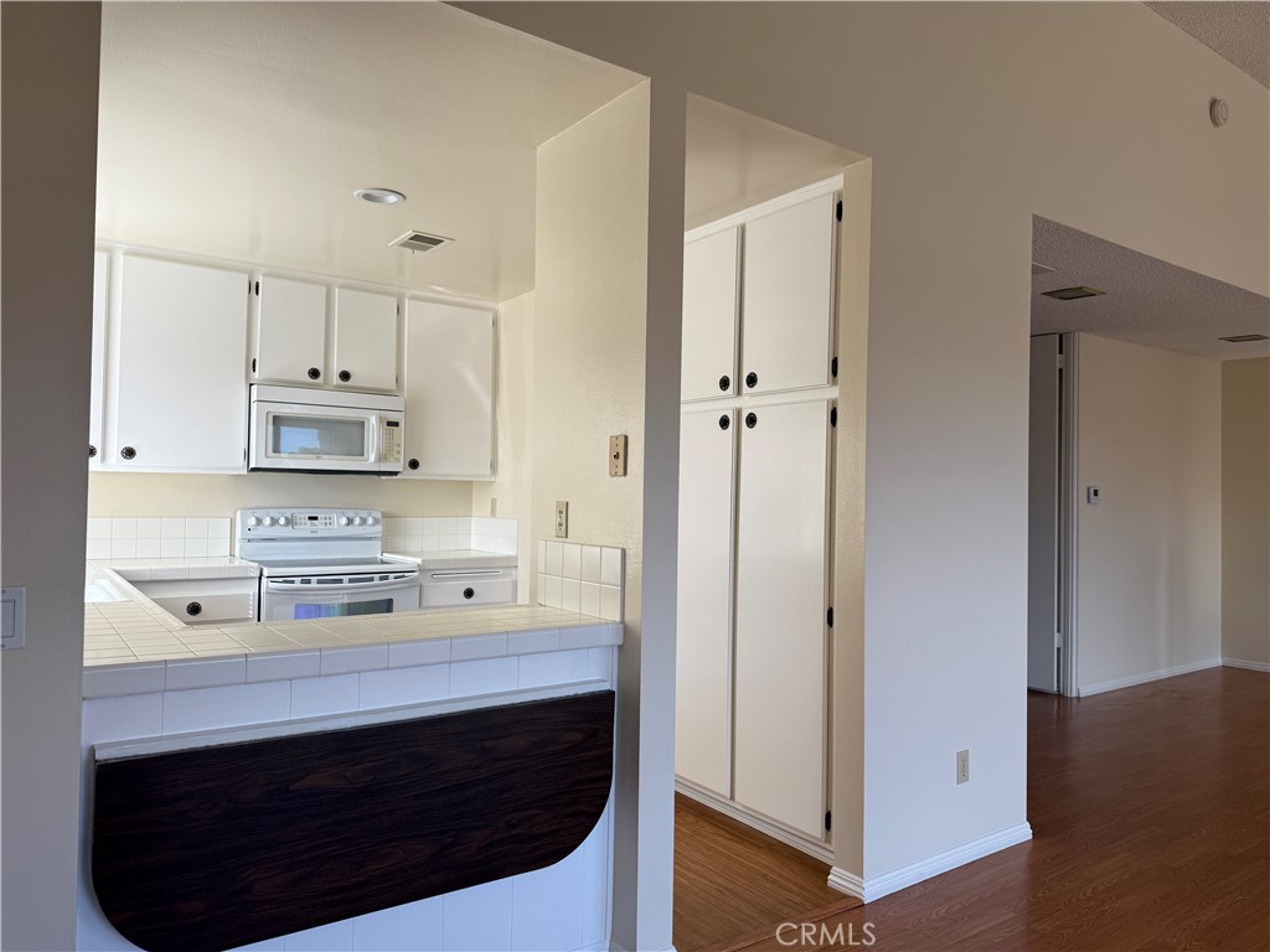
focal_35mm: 24
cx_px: 635
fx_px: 881
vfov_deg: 56.8
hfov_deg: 71.6
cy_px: 476
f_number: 1.78
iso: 64
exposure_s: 1/222
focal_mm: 6.76
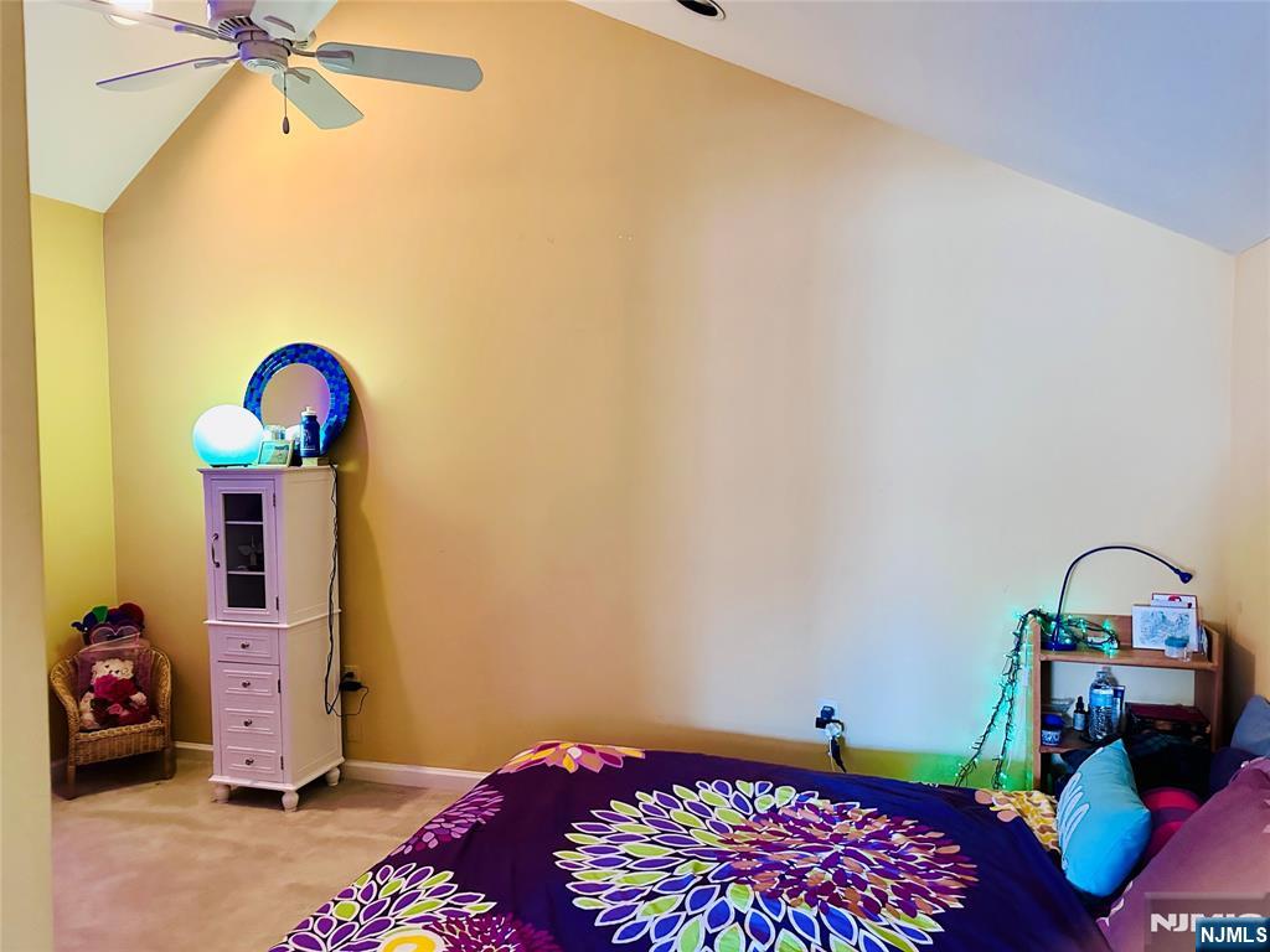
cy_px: 476
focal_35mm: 24
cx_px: 635
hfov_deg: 71.6
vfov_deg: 56.8
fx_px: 881
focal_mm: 6.86
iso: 640
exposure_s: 1/60
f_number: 1.78
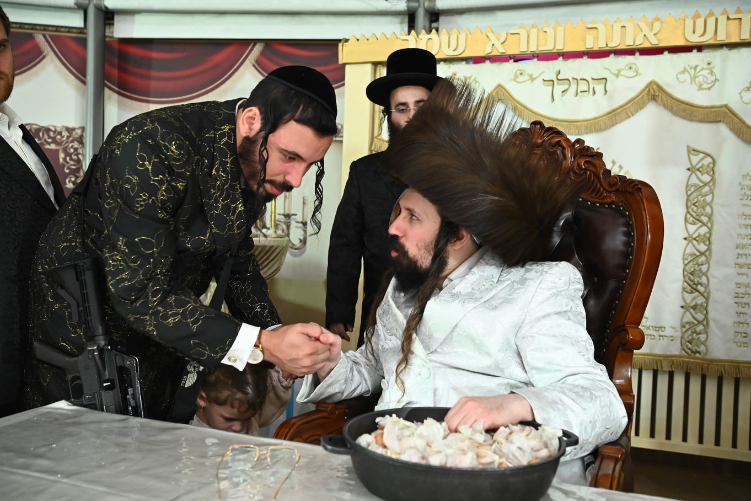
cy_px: 249
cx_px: 372
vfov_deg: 35.9
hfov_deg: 51.9
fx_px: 772
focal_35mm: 37
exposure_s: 1/100
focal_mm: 36
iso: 3200
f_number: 4.5
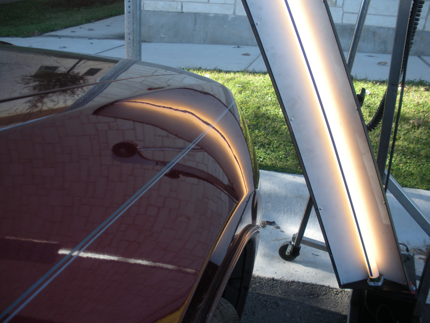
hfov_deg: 51.4
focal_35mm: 36
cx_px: 215
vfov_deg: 39.7
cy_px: 162
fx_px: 447
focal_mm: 6.3
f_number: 3.5
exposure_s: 1/162
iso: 64
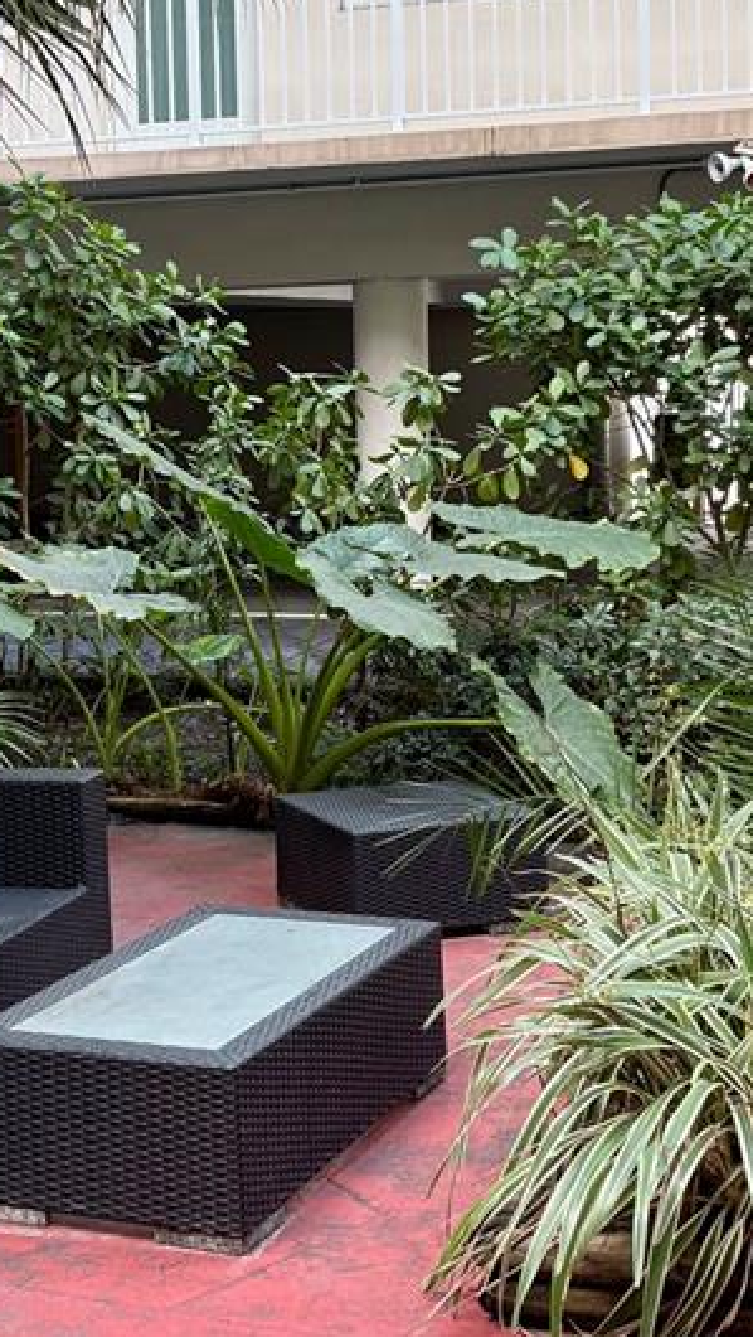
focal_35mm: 64
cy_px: 494
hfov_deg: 18.7
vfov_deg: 32.7
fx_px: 2270
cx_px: 171
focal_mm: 5.96
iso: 64
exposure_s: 1/132
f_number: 1.6
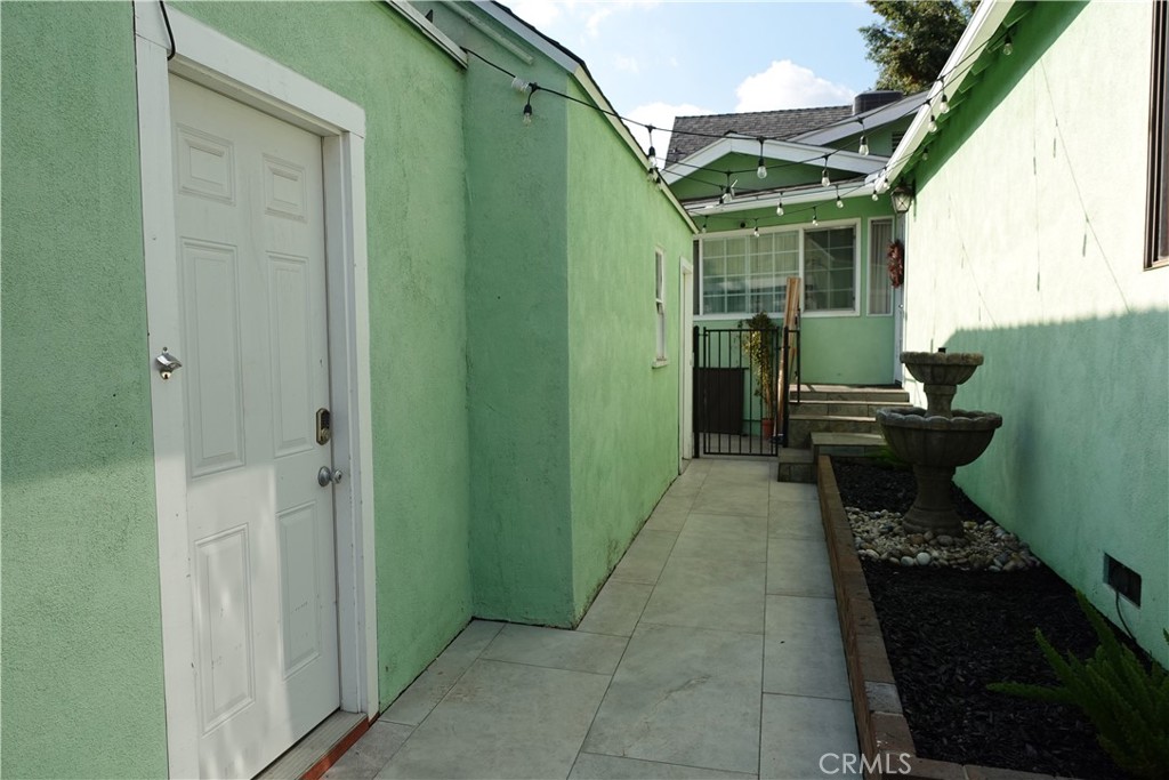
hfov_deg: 73.7
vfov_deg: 53.1
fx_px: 779
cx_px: 584
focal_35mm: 24
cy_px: 390
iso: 125
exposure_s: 1/640
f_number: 4
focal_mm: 9.4
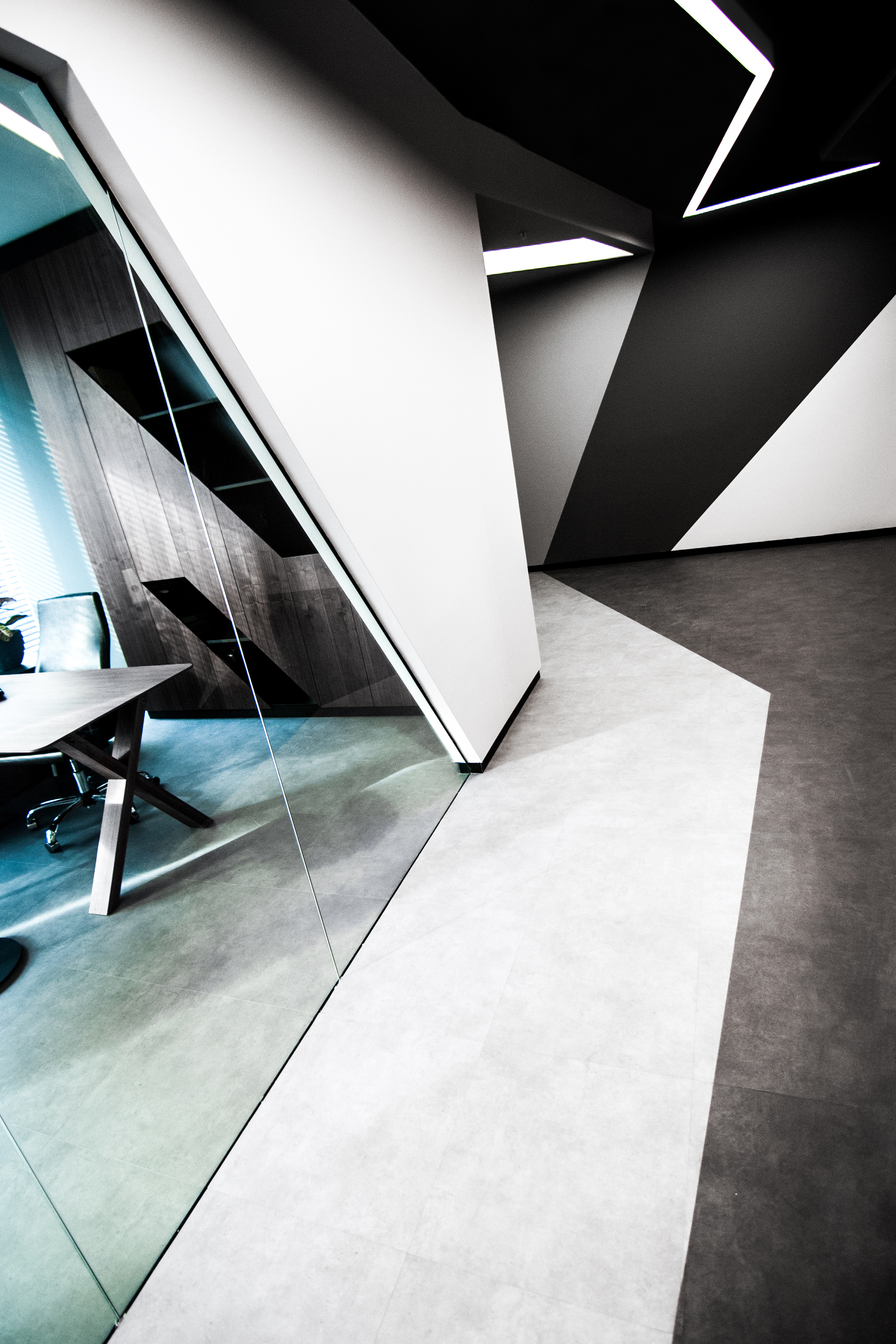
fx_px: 654
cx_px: 440
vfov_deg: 91.5
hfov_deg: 68.8
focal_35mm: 18
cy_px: 698
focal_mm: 11
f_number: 2.8
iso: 320
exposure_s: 1/30
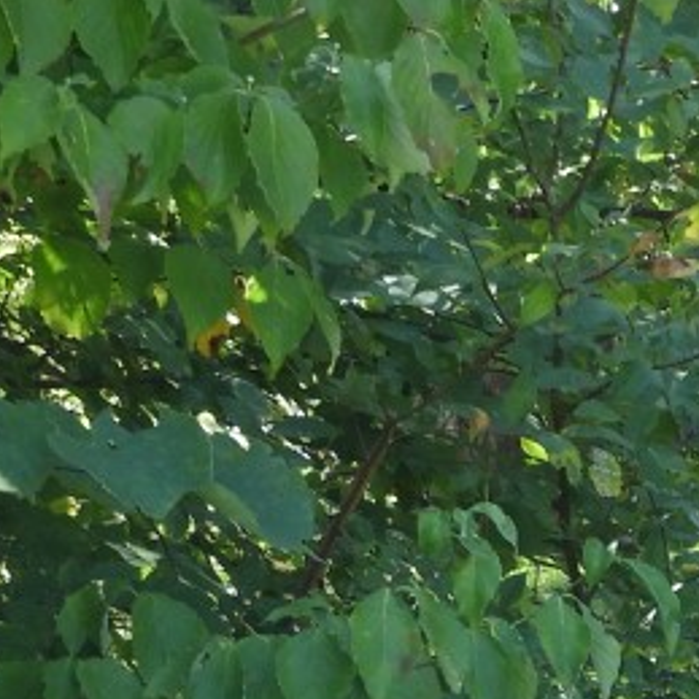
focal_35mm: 417
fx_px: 9527
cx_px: 1061
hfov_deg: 4.2
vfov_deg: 4.2
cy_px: 1193
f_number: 4.5
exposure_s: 1/60
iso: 100
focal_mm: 15.2
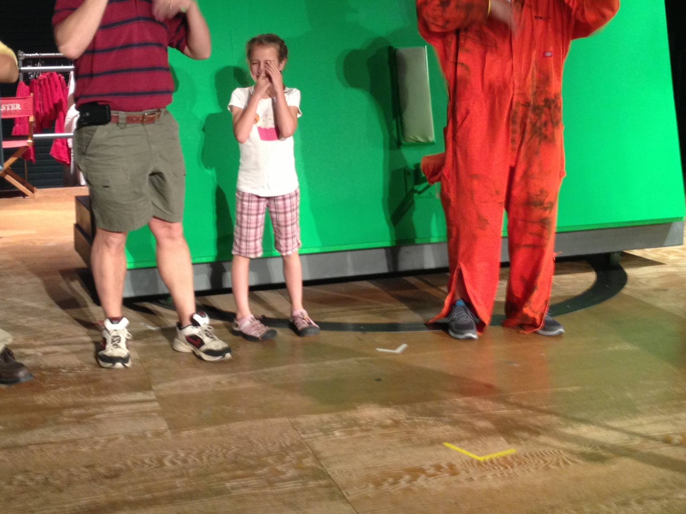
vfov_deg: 26.0
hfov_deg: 34.2
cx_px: 262
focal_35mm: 56
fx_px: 1110
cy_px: 192
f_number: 2.4
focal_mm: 4.28
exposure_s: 1/20
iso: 125
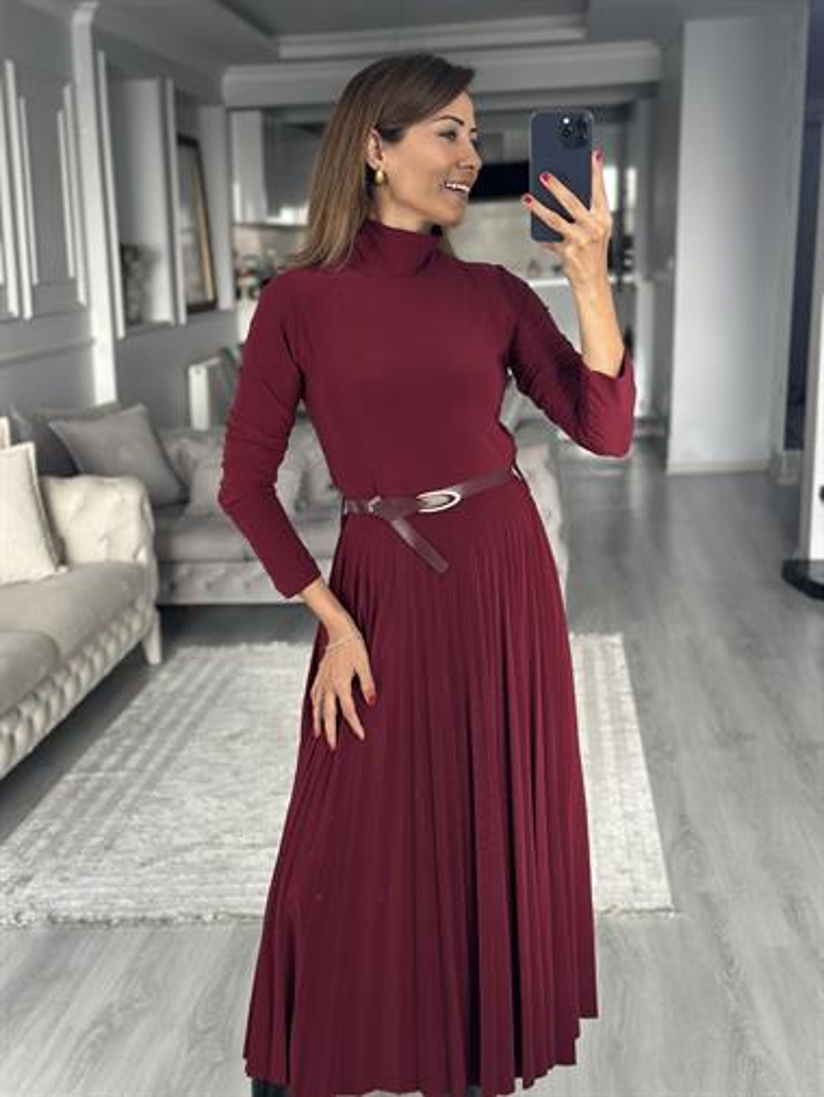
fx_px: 1522
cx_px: 412
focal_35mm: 48
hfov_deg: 30.3
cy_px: 548
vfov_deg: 39.6
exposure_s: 1/60
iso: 160
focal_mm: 6.86
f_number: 1.78
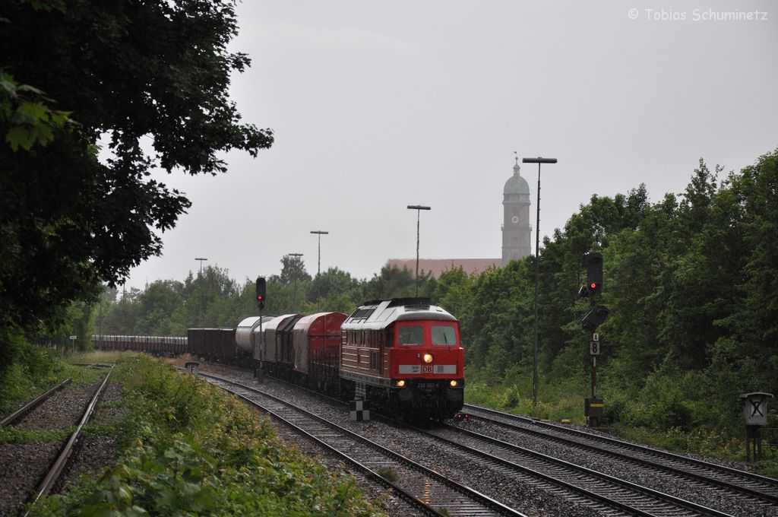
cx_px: 389
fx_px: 2137
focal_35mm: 99
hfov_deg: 20.6
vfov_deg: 13.8
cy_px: 258
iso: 500
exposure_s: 1/500
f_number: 5.3
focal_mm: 66
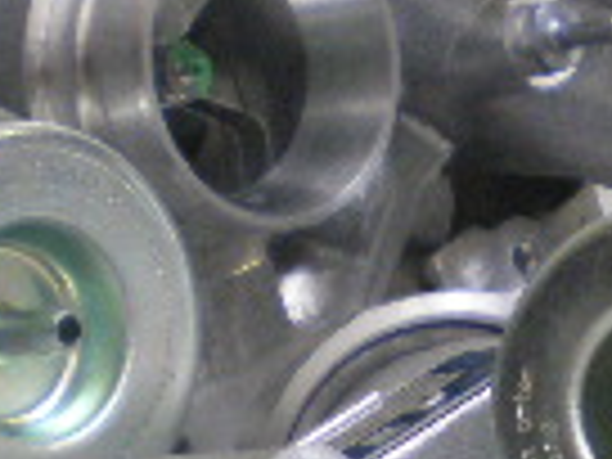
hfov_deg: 11.0
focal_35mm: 179
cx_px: 432
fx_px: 3165
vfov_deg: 8.3
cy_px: 302
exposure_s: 1/30
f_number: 3.1
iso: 320
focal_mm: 6.3
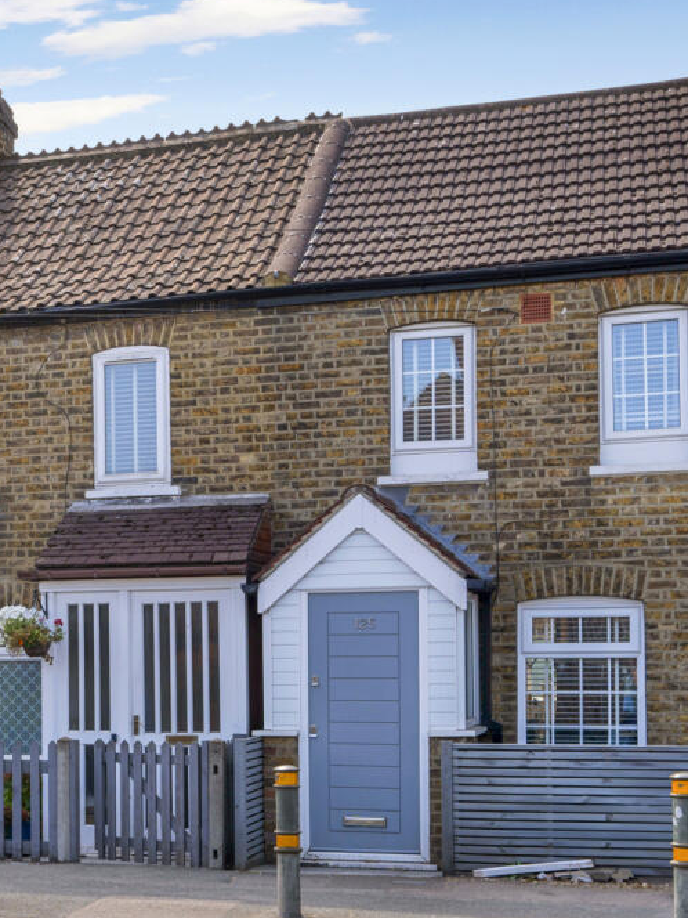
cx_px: 17
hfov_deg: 33.2
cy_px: 462
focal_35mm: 40
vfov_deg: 46.8
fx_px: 1060
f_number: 8
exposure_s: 1/200
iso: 250
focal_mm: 27
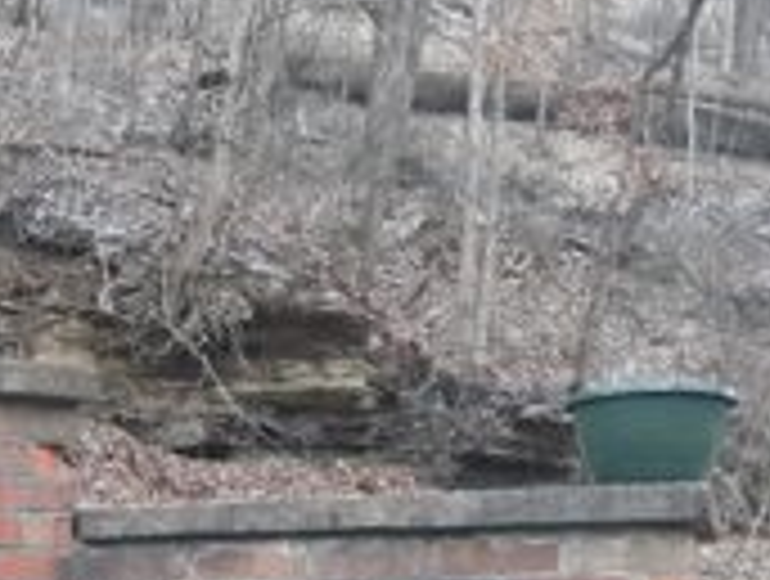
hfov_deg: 18.5
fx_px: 2185
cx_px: -252
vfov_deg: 14.9
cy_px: 580
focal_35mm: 98
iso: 80
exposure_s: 1/100
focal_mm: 3.7
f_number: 1.7
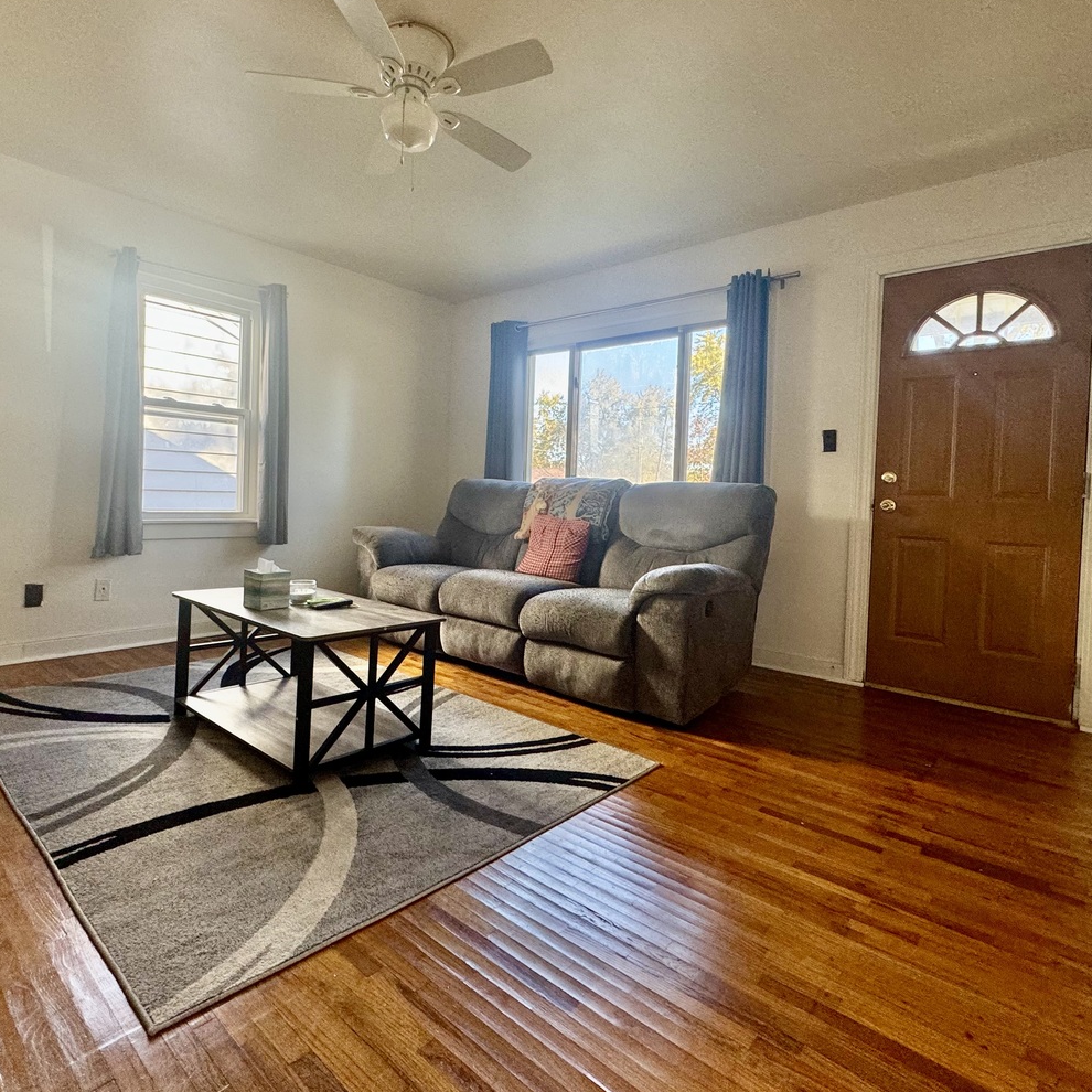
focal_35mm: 18
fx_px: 642
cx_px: 528
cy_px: 510
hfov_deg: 80.7
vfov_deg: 80.6
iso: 160
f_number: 2.2
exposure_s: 1/120
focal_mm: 2.22
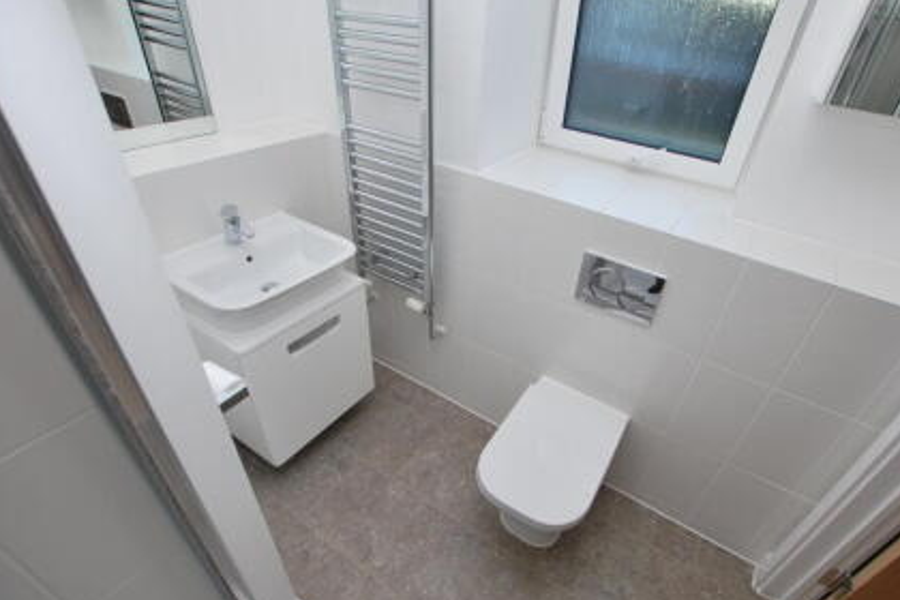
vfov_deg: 70.4
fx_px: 425
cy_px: 316
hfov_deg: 93.0
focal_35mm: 17
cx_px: 491
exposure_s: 1/60
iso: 100
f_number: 4
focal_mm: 10
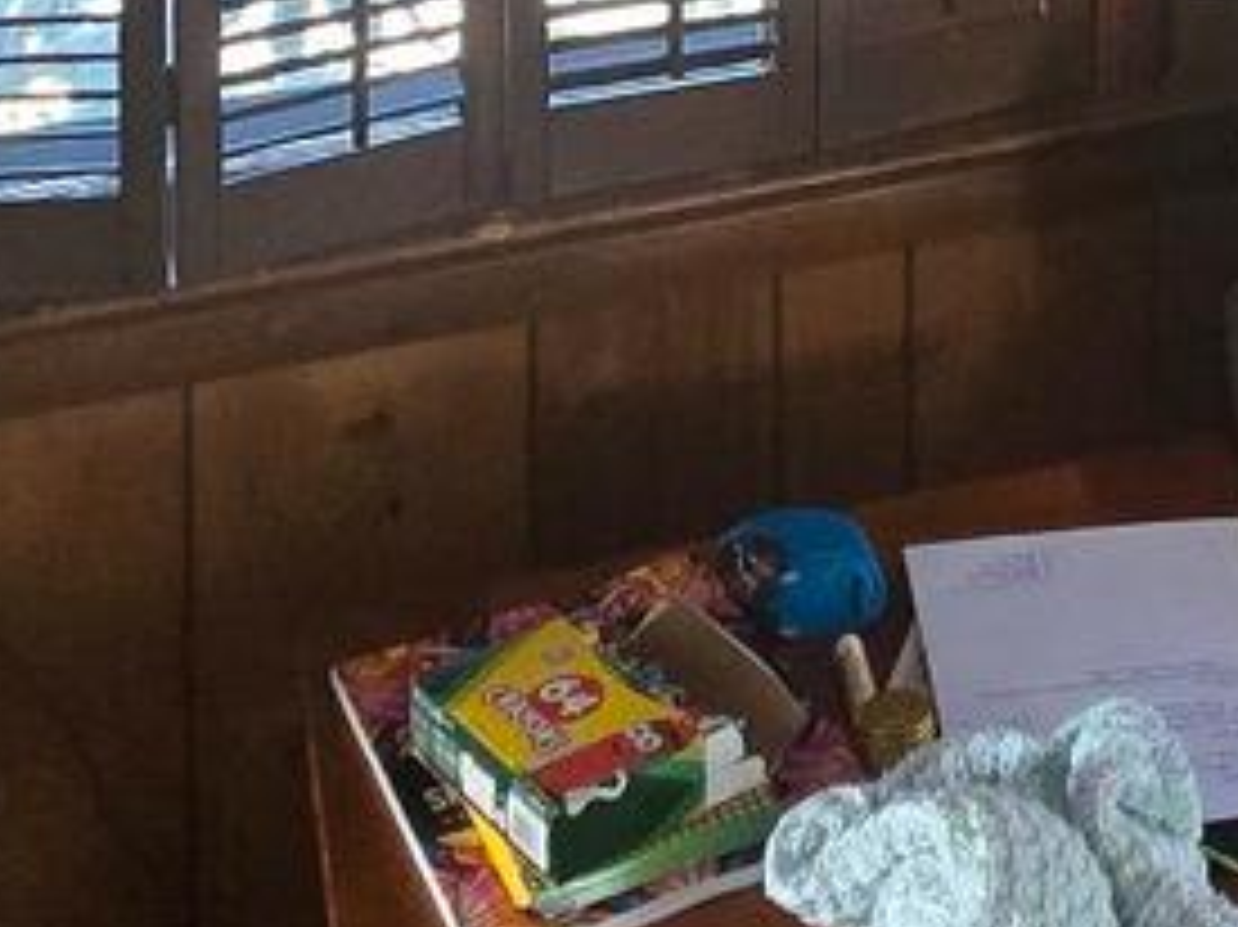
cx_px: 1188
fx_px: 2431
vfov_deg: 17.2
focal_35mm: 68
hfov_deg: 27.2
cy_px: -788
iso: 1000
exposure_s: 1/60
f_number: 2.2
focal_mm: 2.2
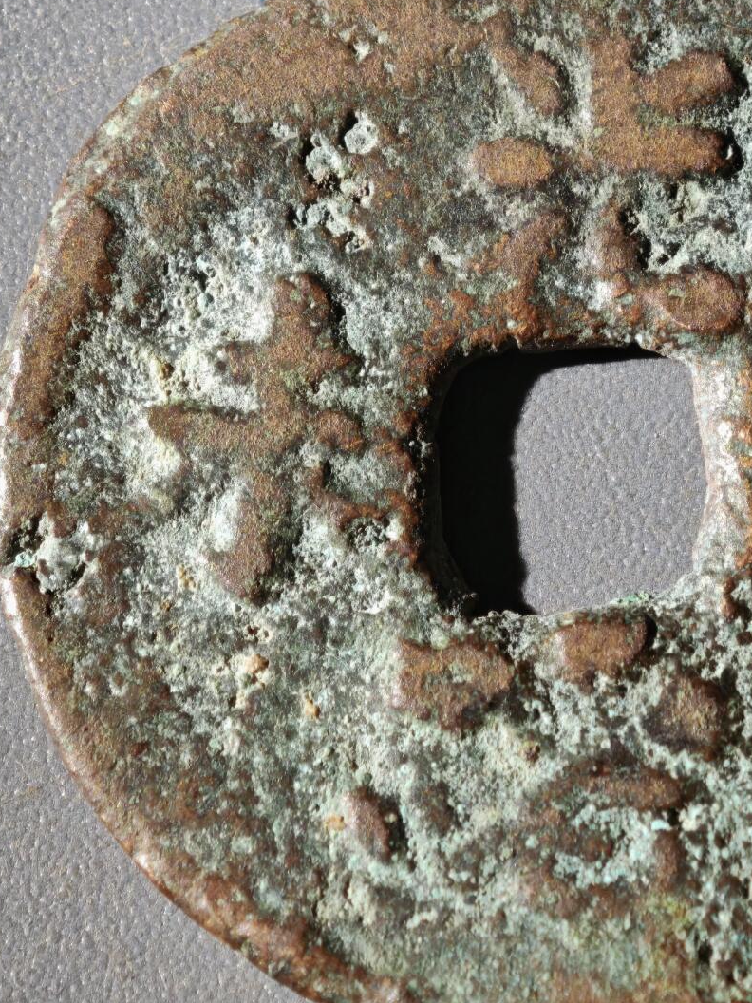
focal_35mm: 196
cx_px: 582
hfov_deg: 7.6
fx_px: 5677
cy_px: 491
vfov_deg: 10.1
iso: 500
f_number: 2
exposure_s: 1/100
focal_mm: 9
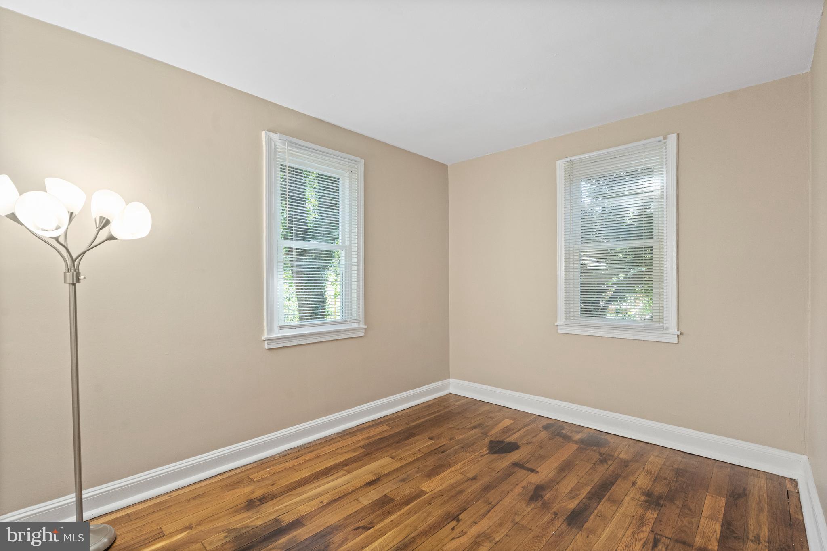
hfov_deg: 96.7
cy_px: 276
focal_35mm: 16
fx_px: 367
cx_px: 414
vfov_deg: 73.7
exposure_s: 1/15
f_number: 8
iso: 1600
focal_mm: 16
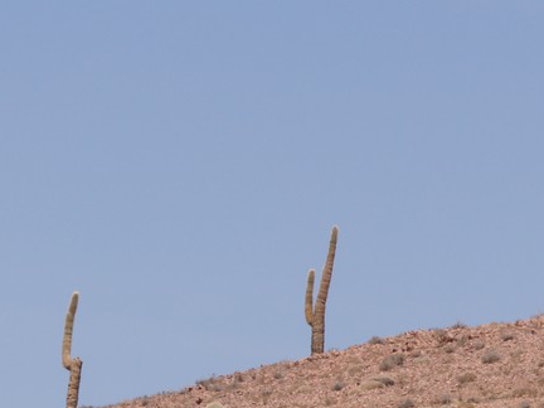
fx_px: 11016
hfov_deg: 2.8
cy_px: 203
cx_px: 150
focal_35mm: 701
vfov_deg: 2.1
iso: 200
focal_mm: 194
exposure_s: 1/640
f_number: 9
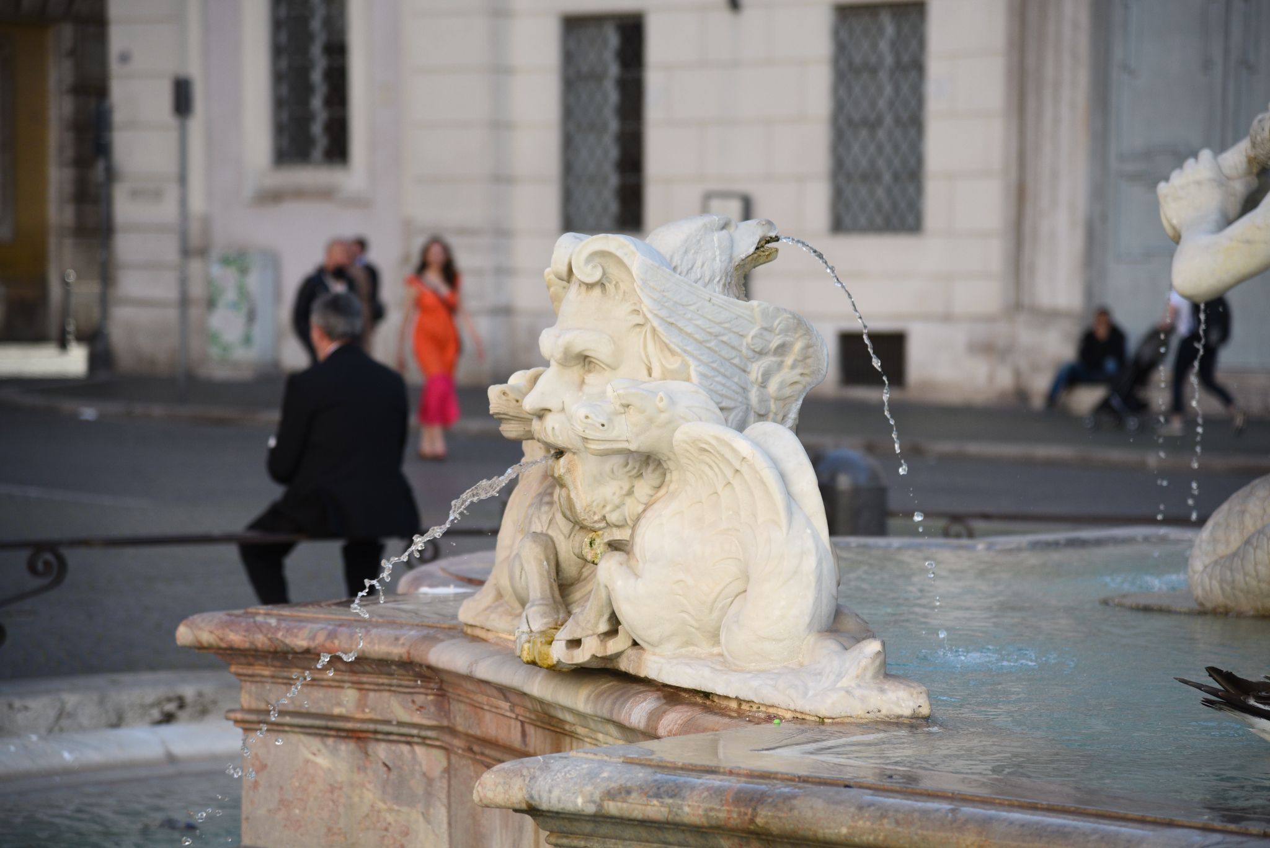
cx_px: 635
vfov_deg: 11.4
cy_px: 424
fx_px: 4235
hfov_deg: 17.1
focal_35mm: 120
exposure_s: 1/1250
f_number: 4
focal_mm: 120
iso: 640
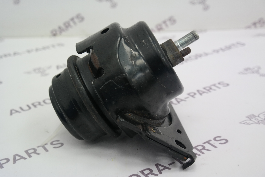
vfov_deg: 25.5
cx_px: 132
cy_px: 88
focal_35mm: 53
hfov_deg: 37.5
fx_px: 390
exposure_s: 1/60
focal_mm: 35
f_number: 4.5
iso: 400
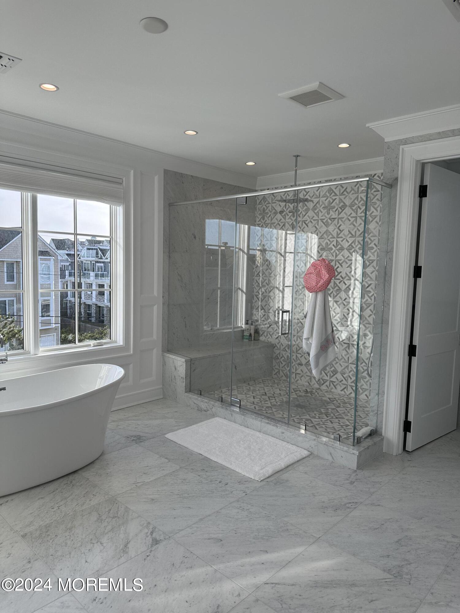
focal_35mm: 24
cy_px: 306
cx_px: 230
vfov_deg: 71.6
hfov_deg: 56.8
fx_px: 425
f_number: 1.78
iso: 80
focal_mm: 6.86
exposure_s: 1/816
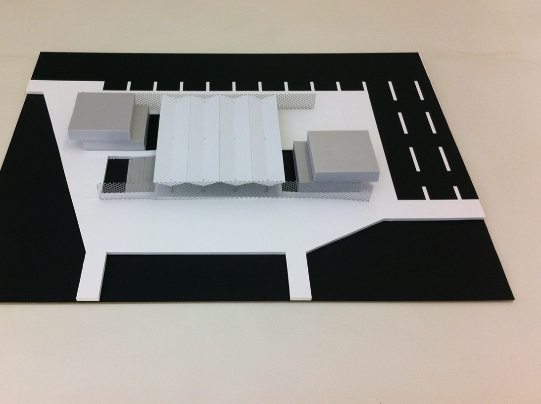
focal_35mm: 41
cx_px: 231
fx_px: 640
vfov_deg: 35.0
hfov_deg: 45.7
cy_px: 176
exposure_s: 1/147
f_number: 2.8
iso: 80
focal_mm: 3.85
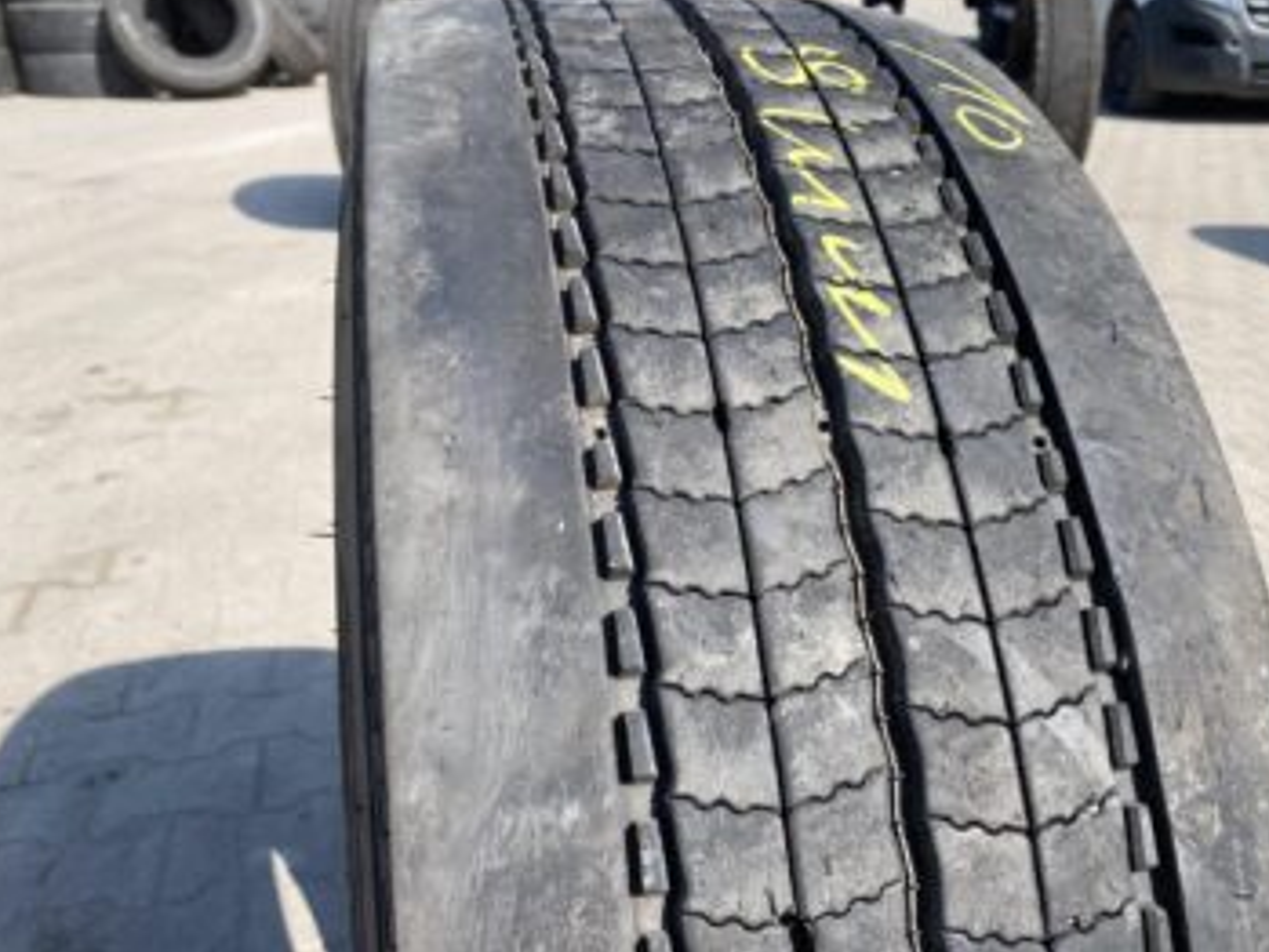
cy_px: 500
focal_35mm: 32
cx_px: 760
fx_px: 1174
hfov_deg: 56.4
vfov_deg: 44.2
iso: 32
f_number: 1.8
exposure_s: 1/1653
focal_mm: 4.25
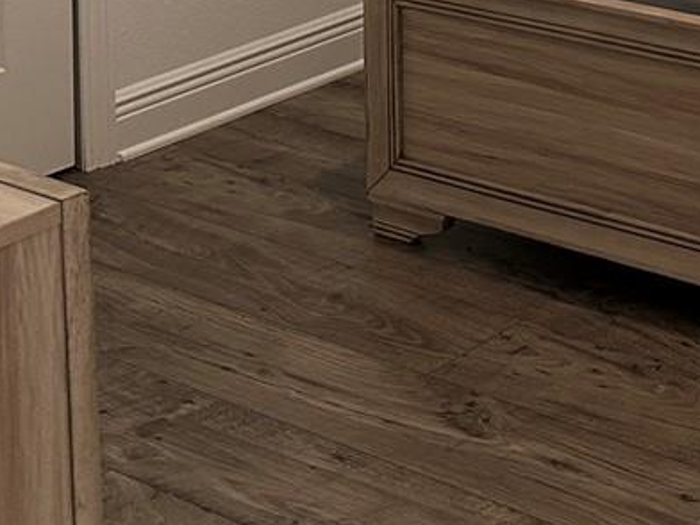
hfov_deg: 18.1
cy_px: -470
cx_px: 1021
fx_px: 1982
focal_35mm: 98
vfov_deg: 13.3
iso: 200
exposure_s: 1/120
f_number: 1.78
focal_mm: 6.86
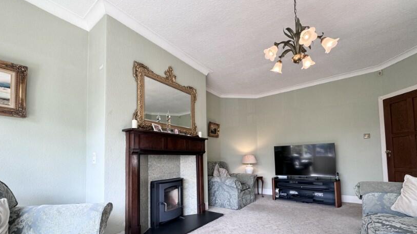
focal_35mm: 16
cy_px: 151
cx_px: 215
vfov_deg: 65.7
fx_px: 177
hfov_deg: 99.4
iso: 100
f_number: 2.2
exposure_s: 1/100
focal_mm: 2.22
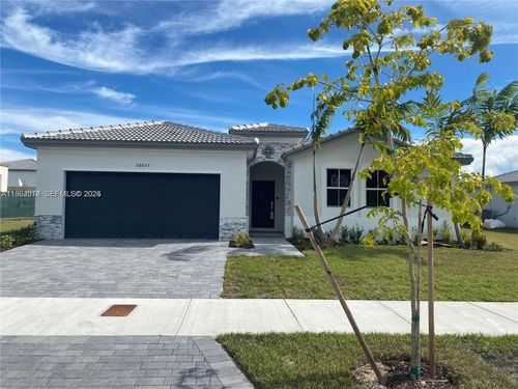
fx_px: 389
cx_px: 259
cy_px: 194
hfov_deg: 67.3
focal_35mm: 26
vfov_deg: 53.1
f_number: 1.8
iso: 32
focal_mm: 4.25
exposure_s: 1/4115
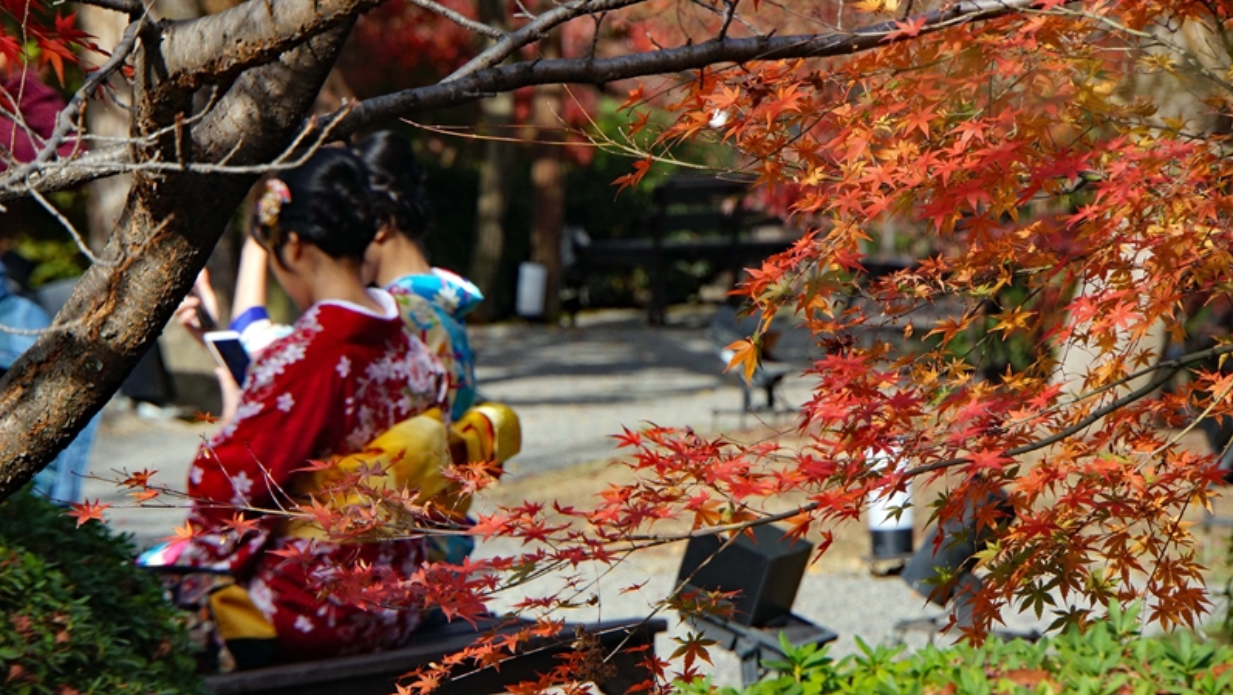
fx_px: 10302
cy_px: 291
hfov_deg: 6.8
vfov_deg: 3.9
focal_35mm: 315
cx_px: 616
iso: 400
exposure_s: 1/400
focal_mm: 200
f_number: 10
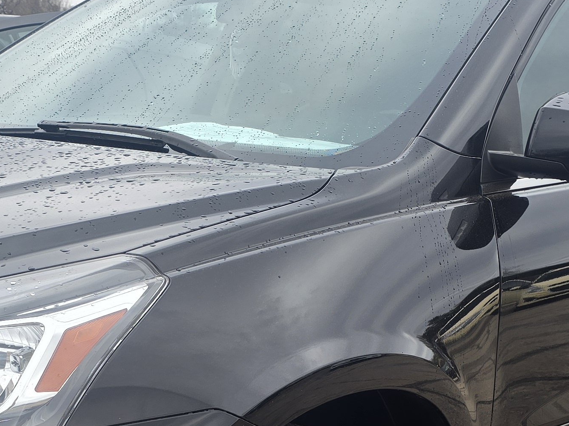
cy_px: 456
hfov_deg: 27.8
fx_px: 1134
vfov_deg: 20.4
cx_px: 156
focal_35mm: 69
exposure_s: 1/187
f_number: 1.7
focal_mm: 6.3
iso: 12
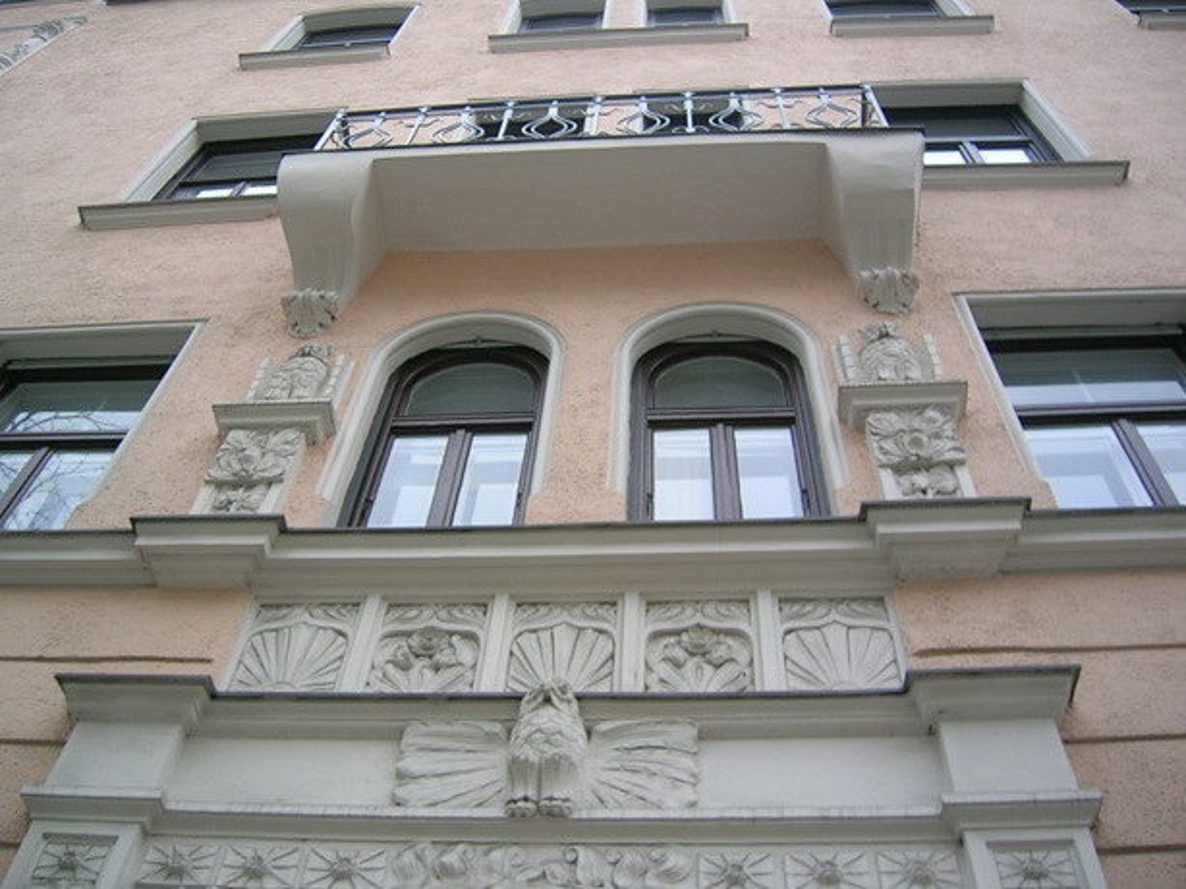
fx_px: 1199
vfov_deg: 40.7
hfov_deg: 52.6
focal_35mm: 35
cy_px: 444
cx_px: 593
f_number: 2.8
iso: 50
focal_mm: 5.4
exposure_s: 1/74.8
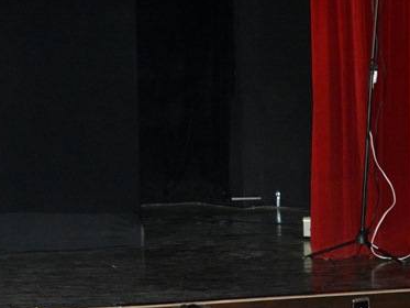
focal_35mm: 142
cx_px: -26
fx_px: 1682
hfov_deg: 13.6
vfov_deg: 10.4
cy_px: 218
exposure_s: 1/60
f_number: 5.3
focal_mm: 46
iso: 3200
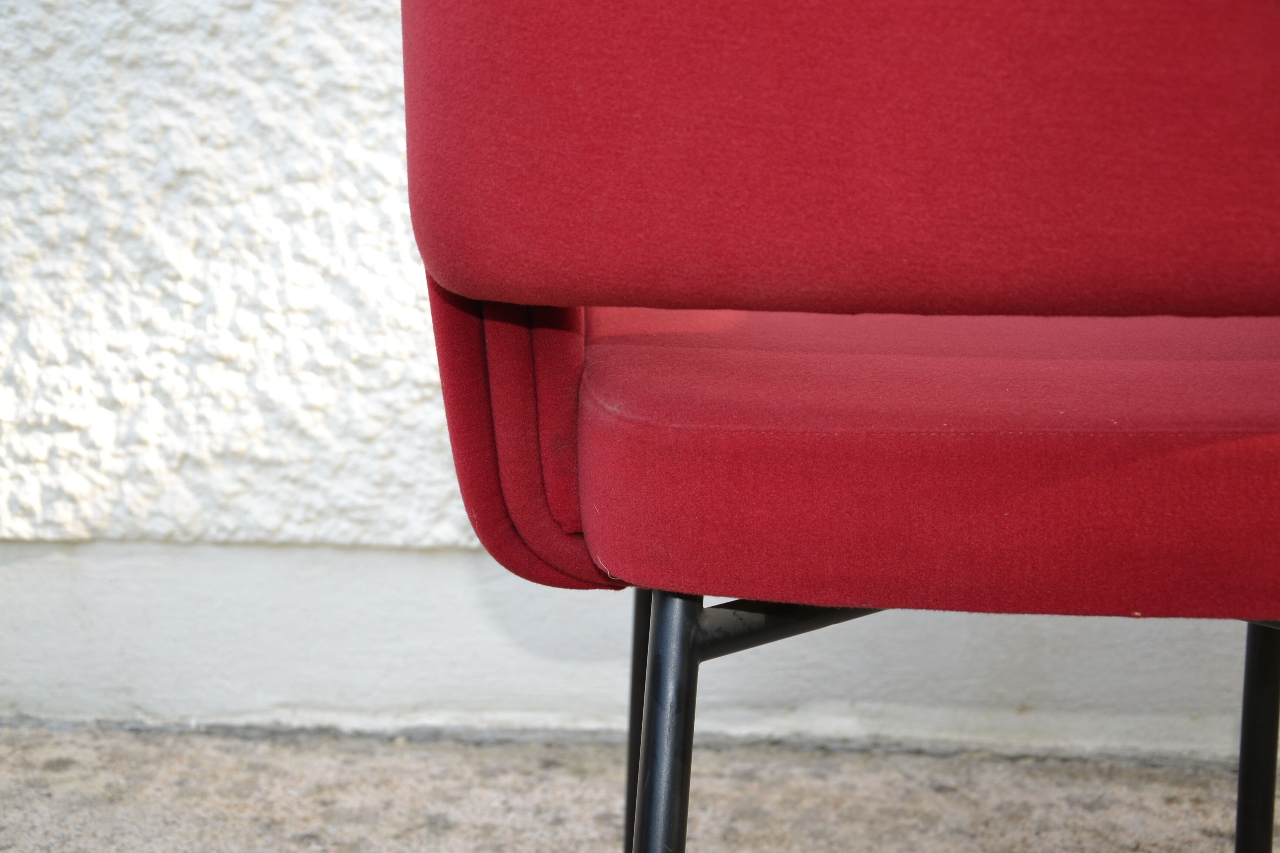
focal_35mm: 45
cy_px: 426
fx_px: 1600
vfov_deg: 29.9
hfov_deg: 43.6
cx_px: 640
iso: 200
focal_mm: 30
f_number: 5
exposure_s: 1/60
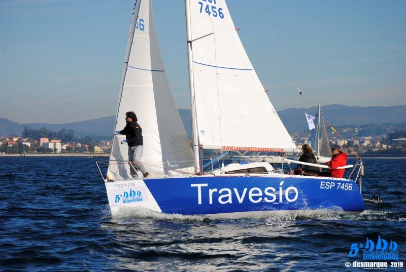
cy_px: 136
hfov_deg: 16.0
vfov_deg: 10.8
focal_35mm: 128
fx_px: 1441
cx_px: 203
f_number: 6.3
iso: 100
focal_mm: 85
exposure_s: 1/640
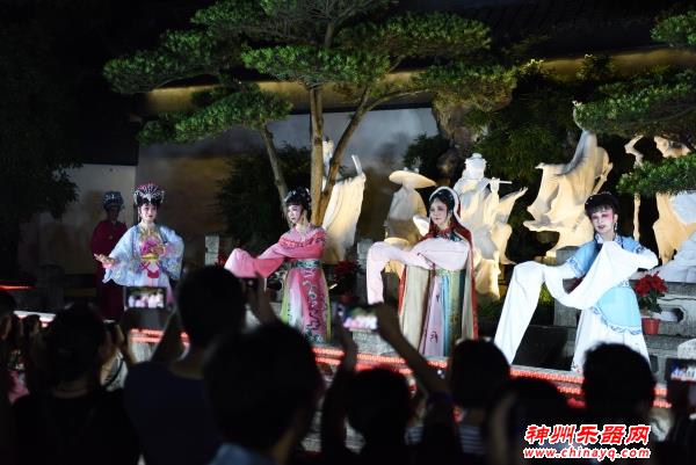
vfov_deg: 24.7
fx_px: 1064
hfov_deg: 36.2
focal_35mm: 55
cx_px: 348
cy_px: 232
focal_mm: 55
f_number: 2.8
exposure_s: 1/160
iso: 1250
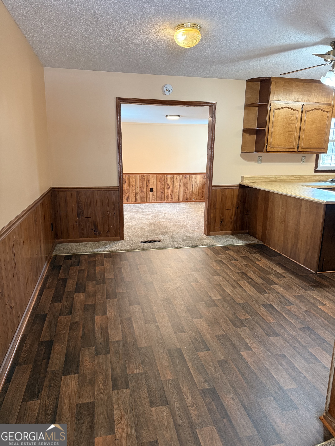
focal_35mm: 24
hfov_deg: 56.8
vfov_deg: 71.6
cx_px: 168
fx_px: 310
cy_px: 223
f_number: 1.78
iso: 320
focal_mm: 6.76
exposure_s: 1/60
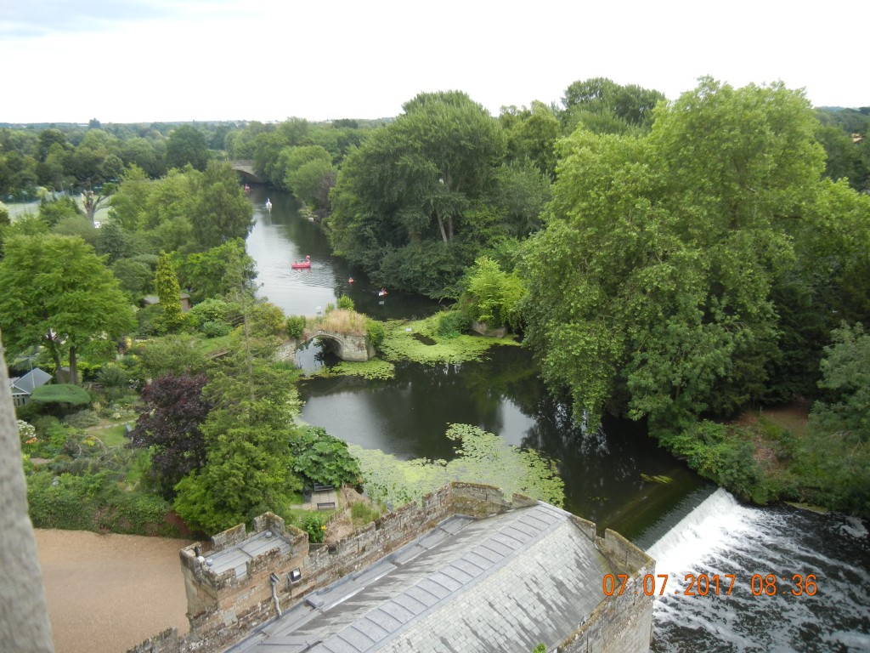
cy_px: 326
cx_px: 435
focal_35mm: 30
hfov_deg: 60.0
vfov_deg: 46.8
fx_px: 754
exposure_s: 1/405
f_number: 3.5
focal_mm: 5.4
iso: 160
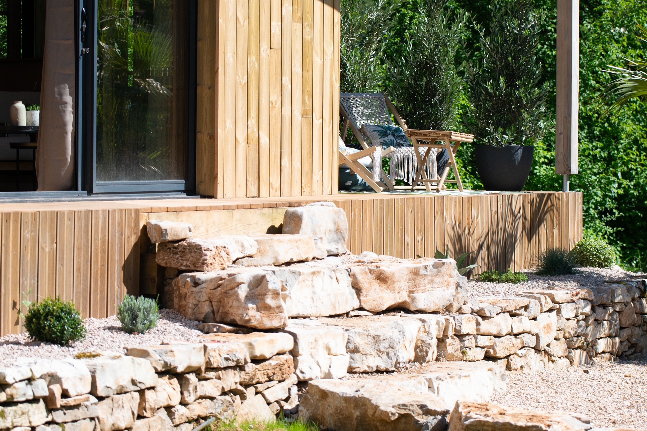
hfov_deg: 19.1
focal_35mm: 107
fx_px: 1922
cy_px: 173
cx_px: 332
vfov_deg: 12.8
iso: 250
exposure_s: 1/8000
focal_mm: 70
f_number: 2.8
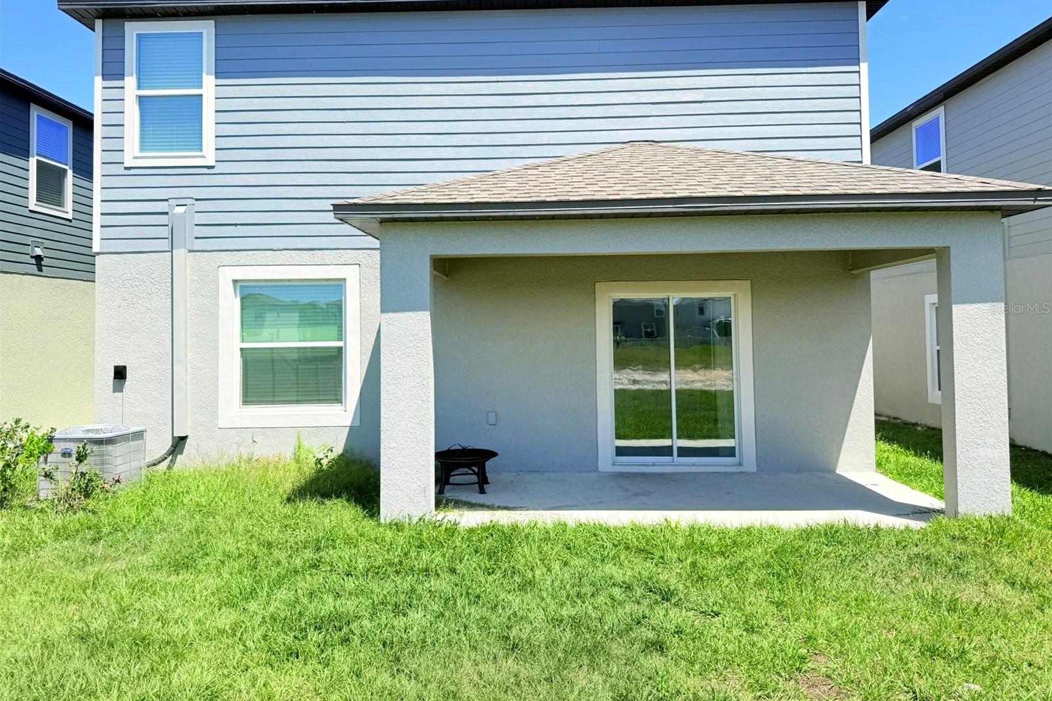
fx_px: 730
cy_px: 307
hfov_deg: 71.5
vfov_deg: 51.1
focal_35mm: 25
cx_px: 526
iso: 80
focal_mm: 6.76
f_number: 1.78
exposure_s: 1/3759
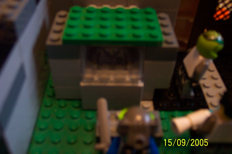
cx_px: 116
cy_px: 77
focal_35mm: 38
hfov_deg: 50.7
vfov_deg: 35.1
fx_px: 245
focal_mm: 8
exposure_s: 1/8
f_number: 2.8
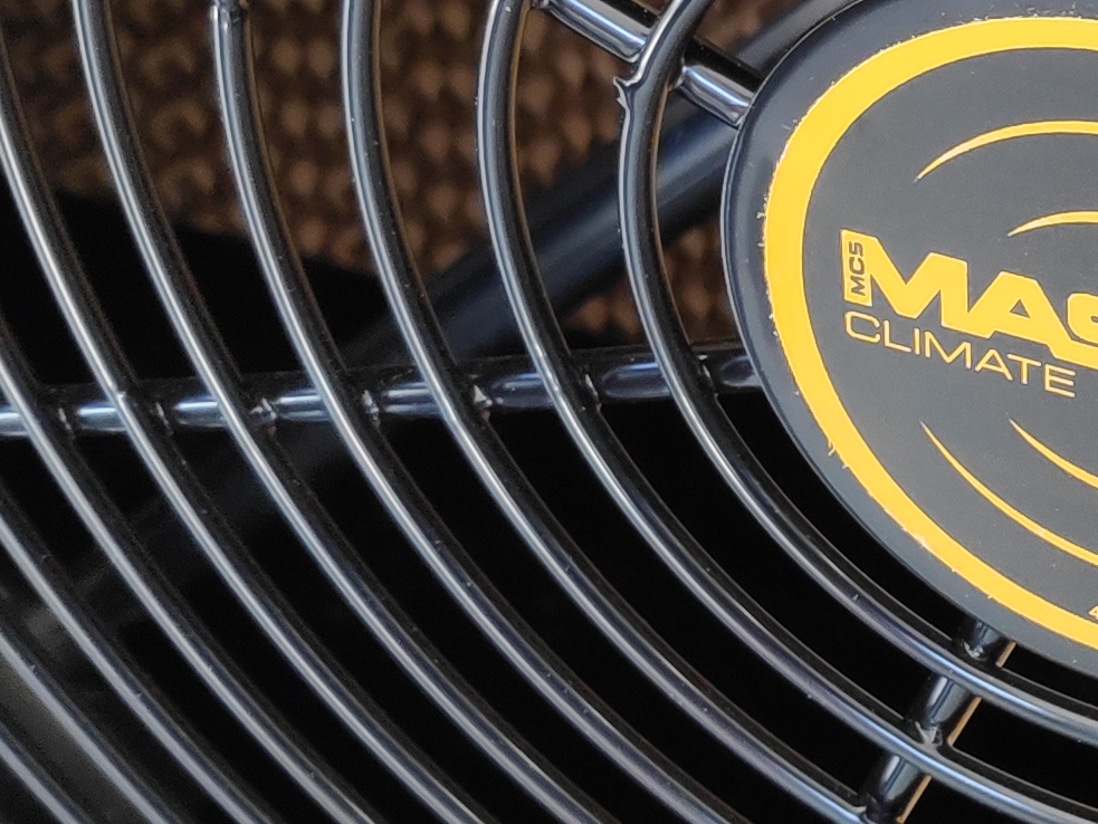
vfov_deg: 17.7
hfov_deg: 21.5
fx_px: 2602
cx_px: 1440
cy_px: 51
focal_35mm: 82
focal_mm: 3.94
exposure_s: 1/100
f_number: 1.9
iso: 433
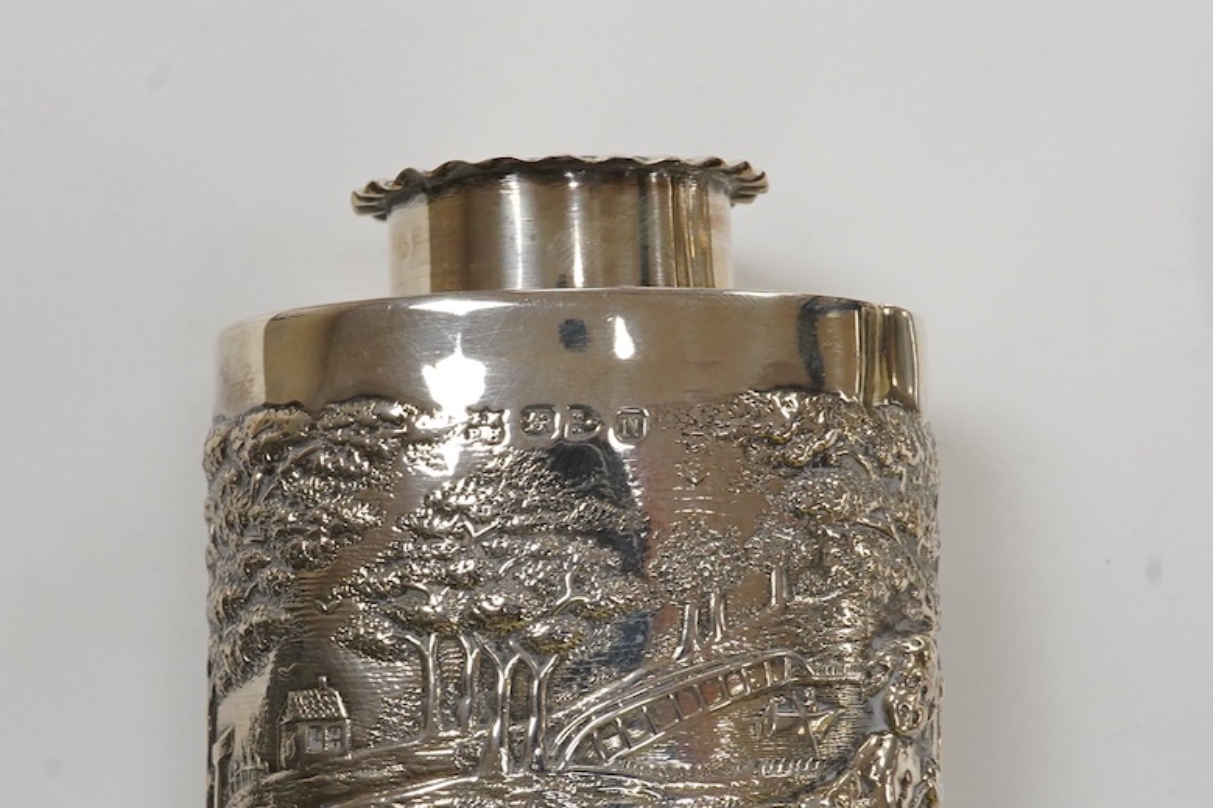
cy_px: 557
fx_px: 2190
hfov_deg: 30.9
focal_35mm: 65
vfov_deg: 20.8
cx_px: 530
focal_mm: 30
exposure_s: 1/100
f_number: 20
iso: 2500
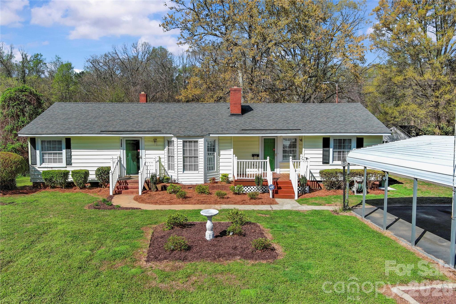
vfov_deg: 45.0
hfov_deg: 63.7
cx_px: 228
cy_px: 152
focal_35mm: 29
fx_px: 367
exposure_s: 1/1800
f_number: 2.8
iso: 100
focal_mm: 10.57
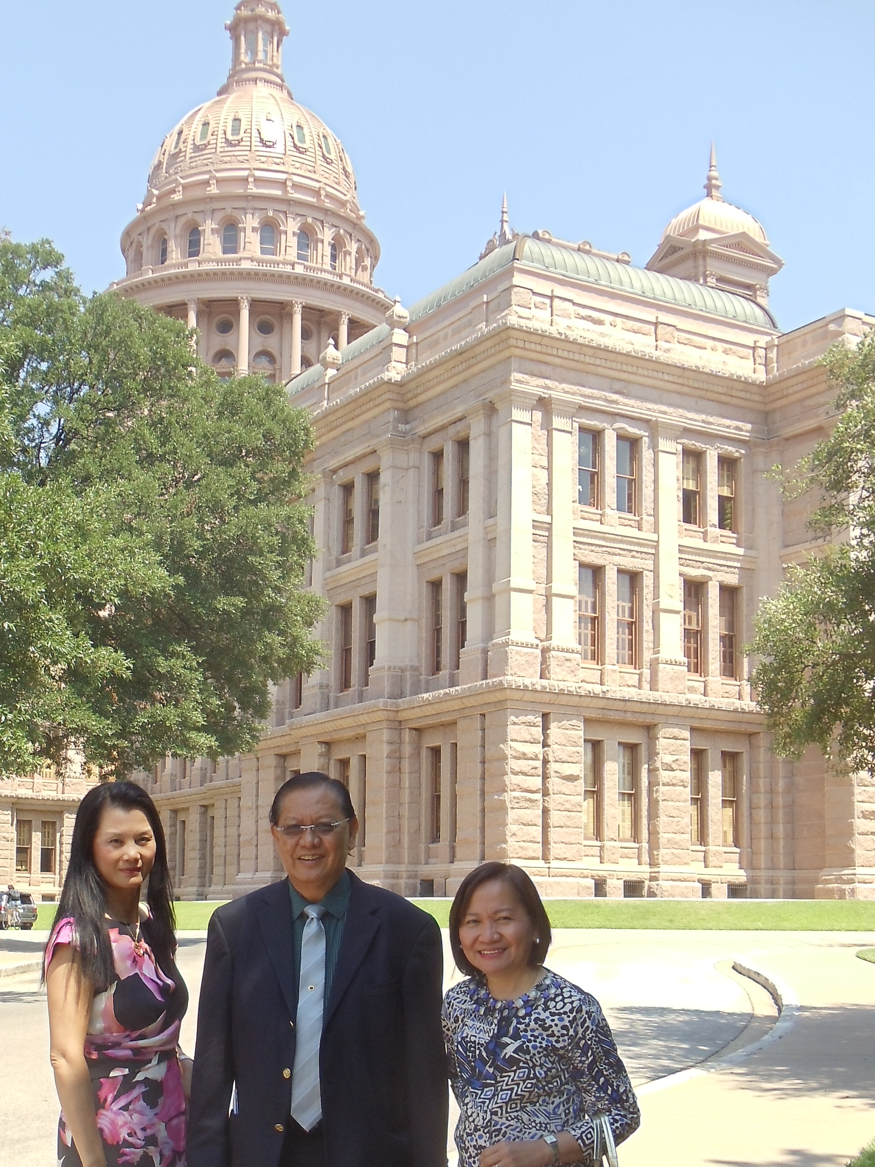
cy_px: 763
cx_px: 315
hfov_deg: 22.9
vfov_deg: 30.1
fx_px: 2157
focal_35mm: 64
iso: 80
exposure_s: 1/320
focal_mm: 6
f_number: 3.5
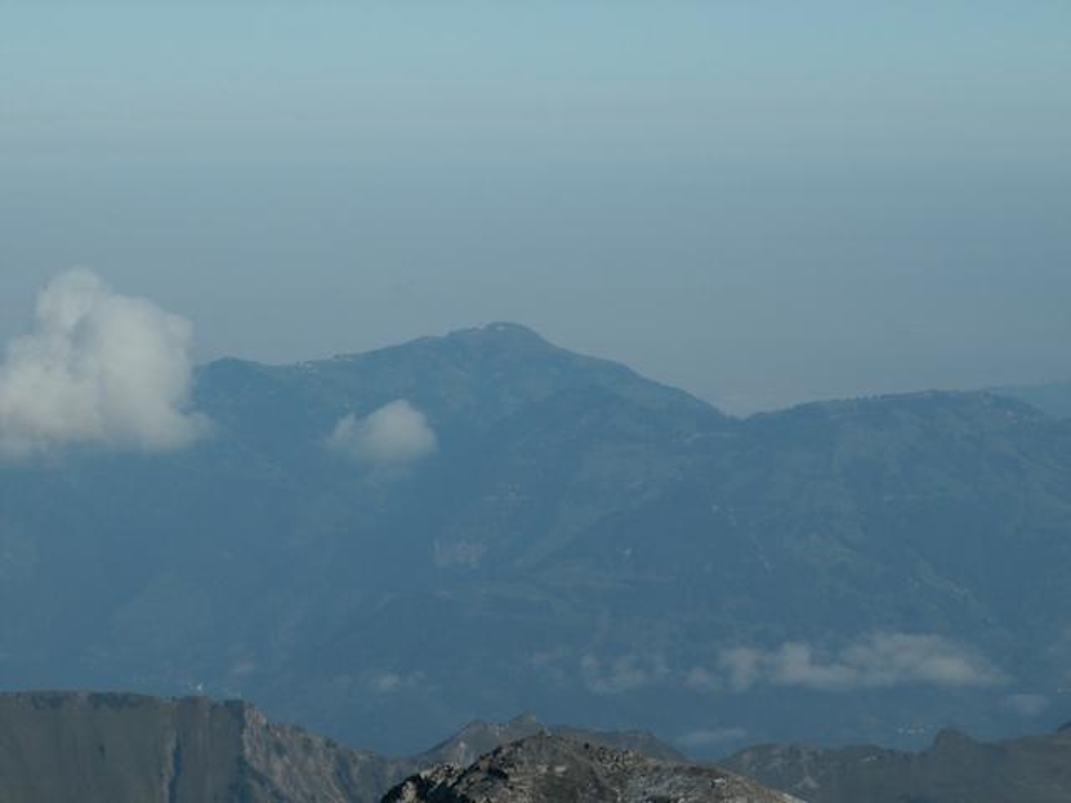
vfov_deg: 11.1
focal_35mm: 133
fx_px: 4115
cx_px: 536
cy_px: 402
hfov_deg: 14.8
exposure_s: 1/320
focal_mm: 21.72
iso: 50
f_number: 8
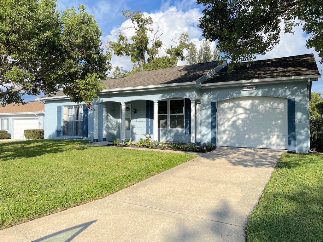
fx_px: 243
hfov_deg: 67.3
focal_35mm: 26
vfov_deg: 53.1
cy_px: 121
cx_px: 162
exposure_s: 1/4630
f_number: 1.5
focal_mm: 5.7
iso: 50
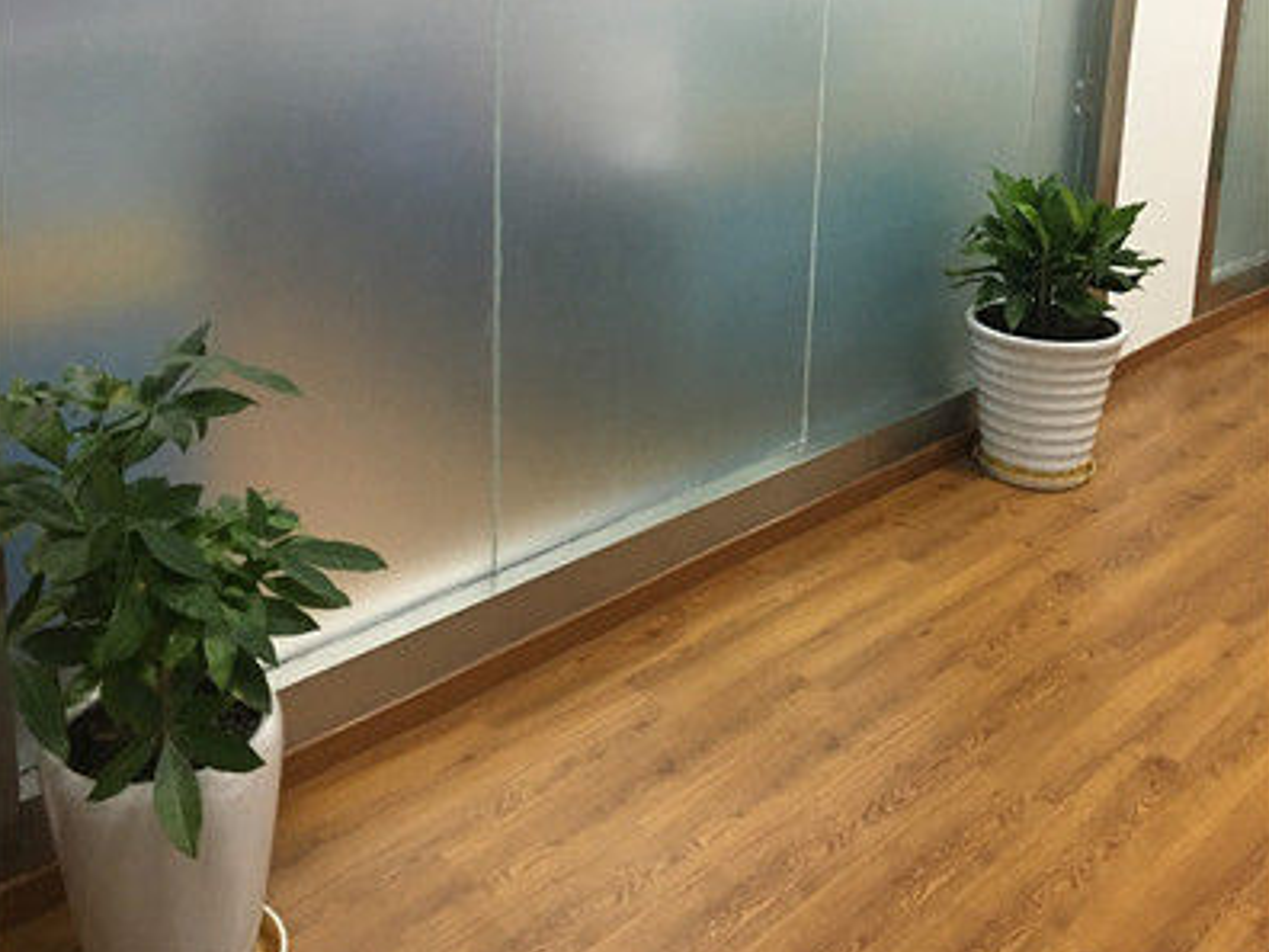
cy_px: 181
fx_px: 1430
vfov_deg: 35.5
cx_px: 631
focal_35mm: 39
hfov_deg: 47.9
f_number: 2.2
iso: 100
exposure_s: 1/8
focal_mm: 4.15
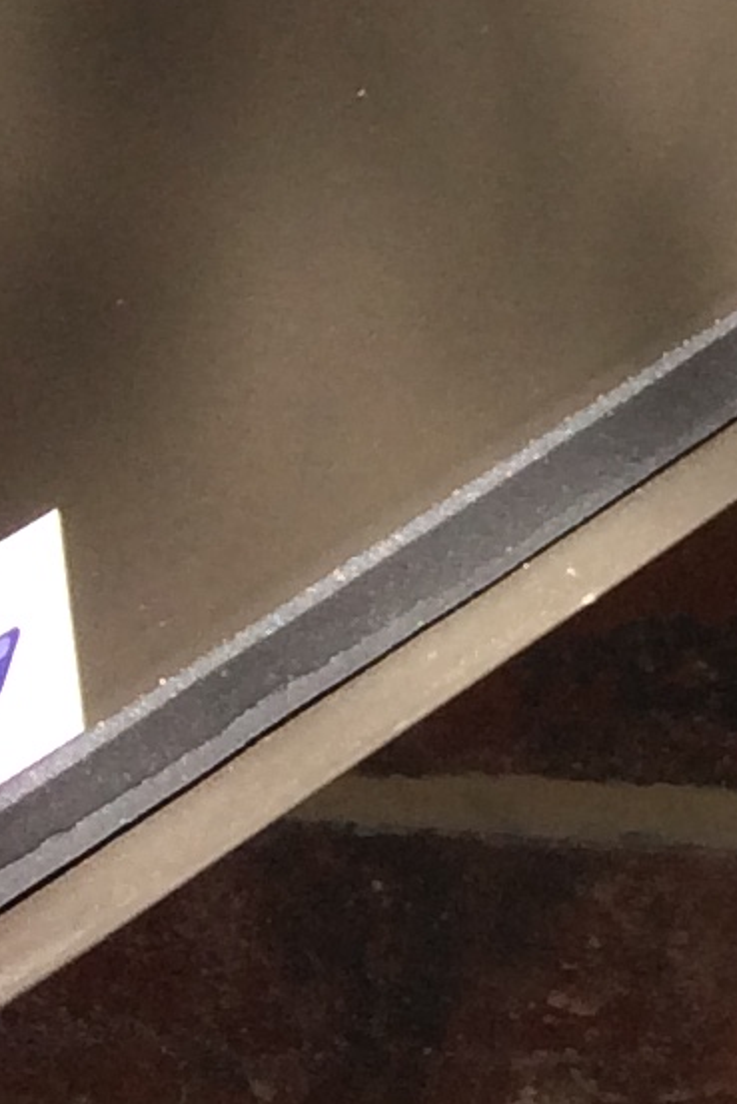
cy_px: -1000
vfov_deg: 10.7
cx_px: 2716
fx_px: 5462
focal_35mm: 178
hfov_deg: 6.5
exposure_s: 1/578
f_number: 2.2
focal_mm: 4.15
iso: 32
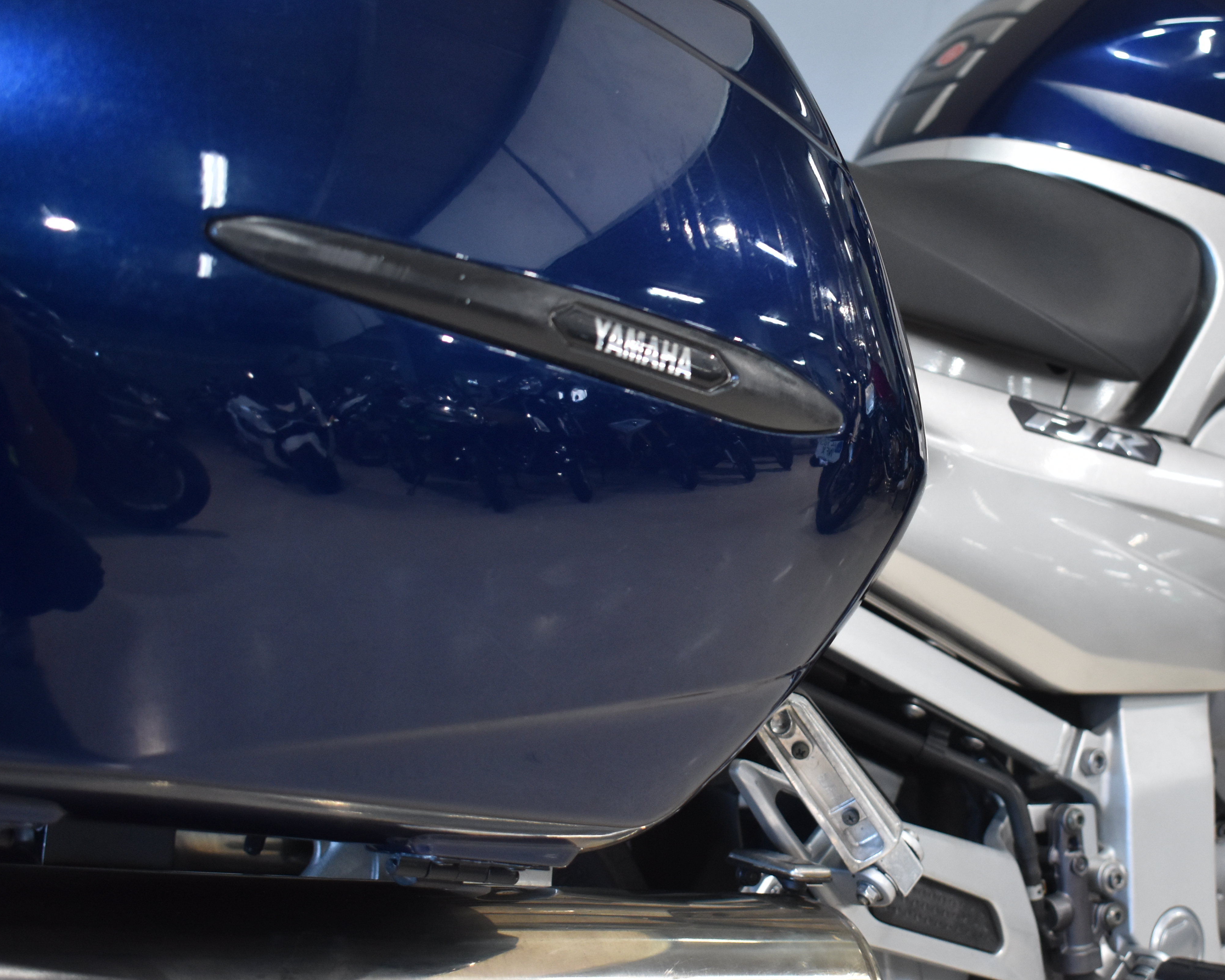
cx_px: 885
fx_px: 2056
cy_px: 497
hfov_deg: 32.7
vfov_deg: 26.8
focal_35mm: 57
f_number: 4
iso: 800
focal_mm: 27
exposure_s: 1/60
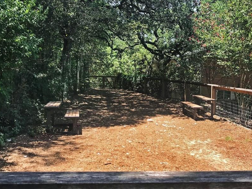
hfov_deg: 51.1
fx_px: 262
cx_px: 149
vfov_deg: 39.5
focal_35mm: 36
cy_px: 78
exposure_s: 1/694
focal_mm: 3.99
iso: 20
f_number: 1.8
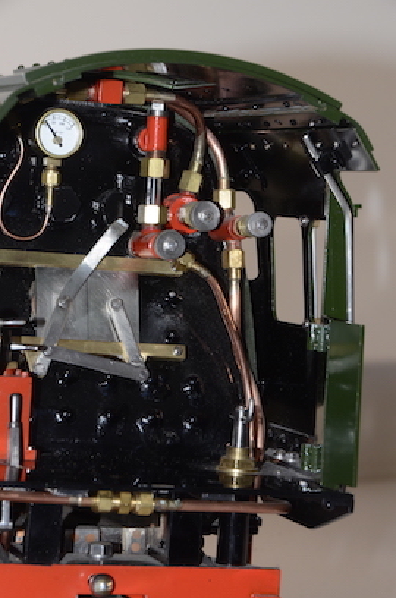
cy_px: 299
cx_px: 198
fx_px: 2612
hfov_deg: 8.7
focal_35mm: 158
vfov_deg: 13.1
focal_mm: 105
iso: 800
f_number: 14
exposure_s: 1/60
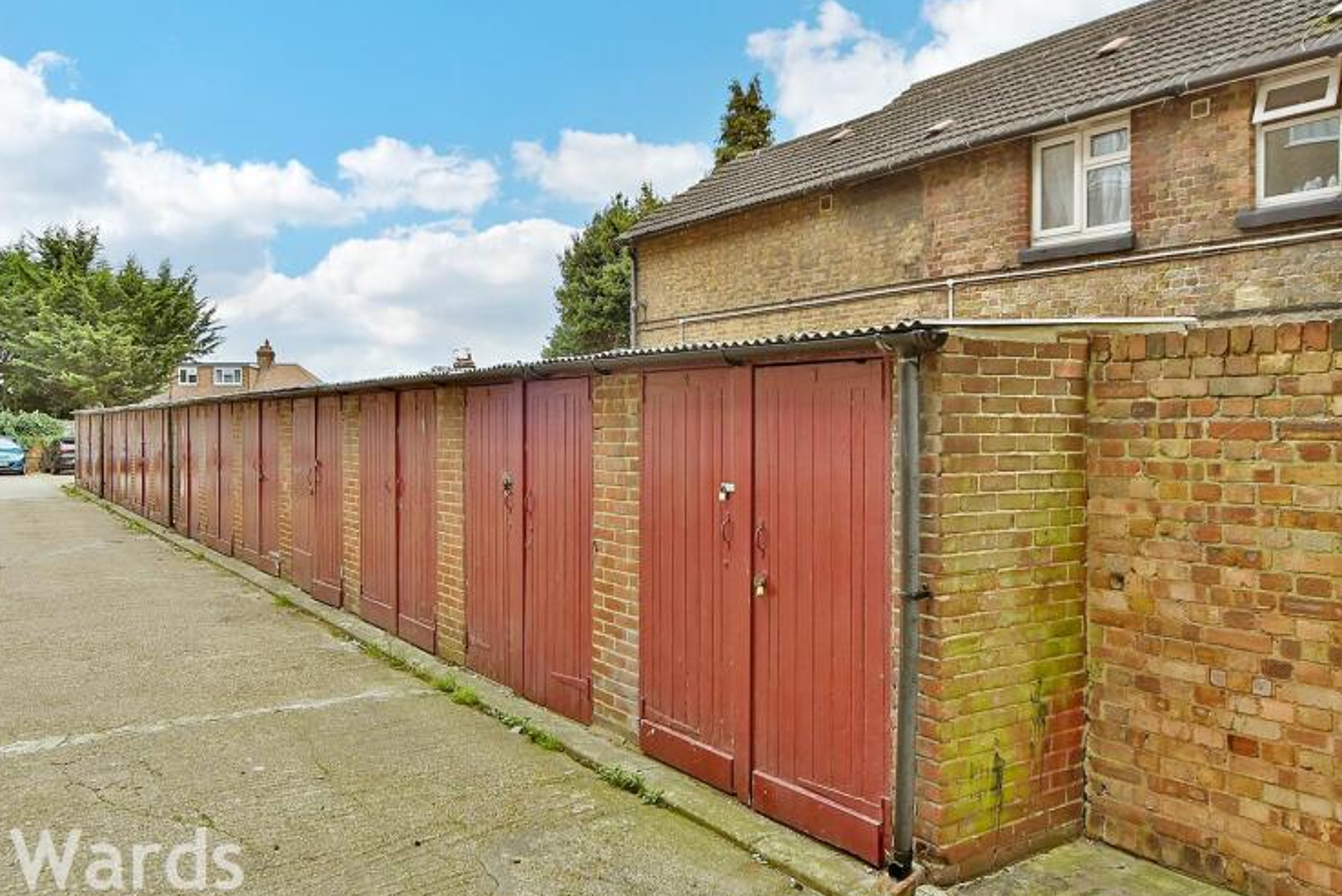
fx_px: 932
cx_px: 534
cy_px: 434
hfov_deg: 70.7
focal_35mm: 25
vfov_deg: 51.3
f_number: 7.1
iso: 500
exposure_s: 1/200
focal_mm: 12
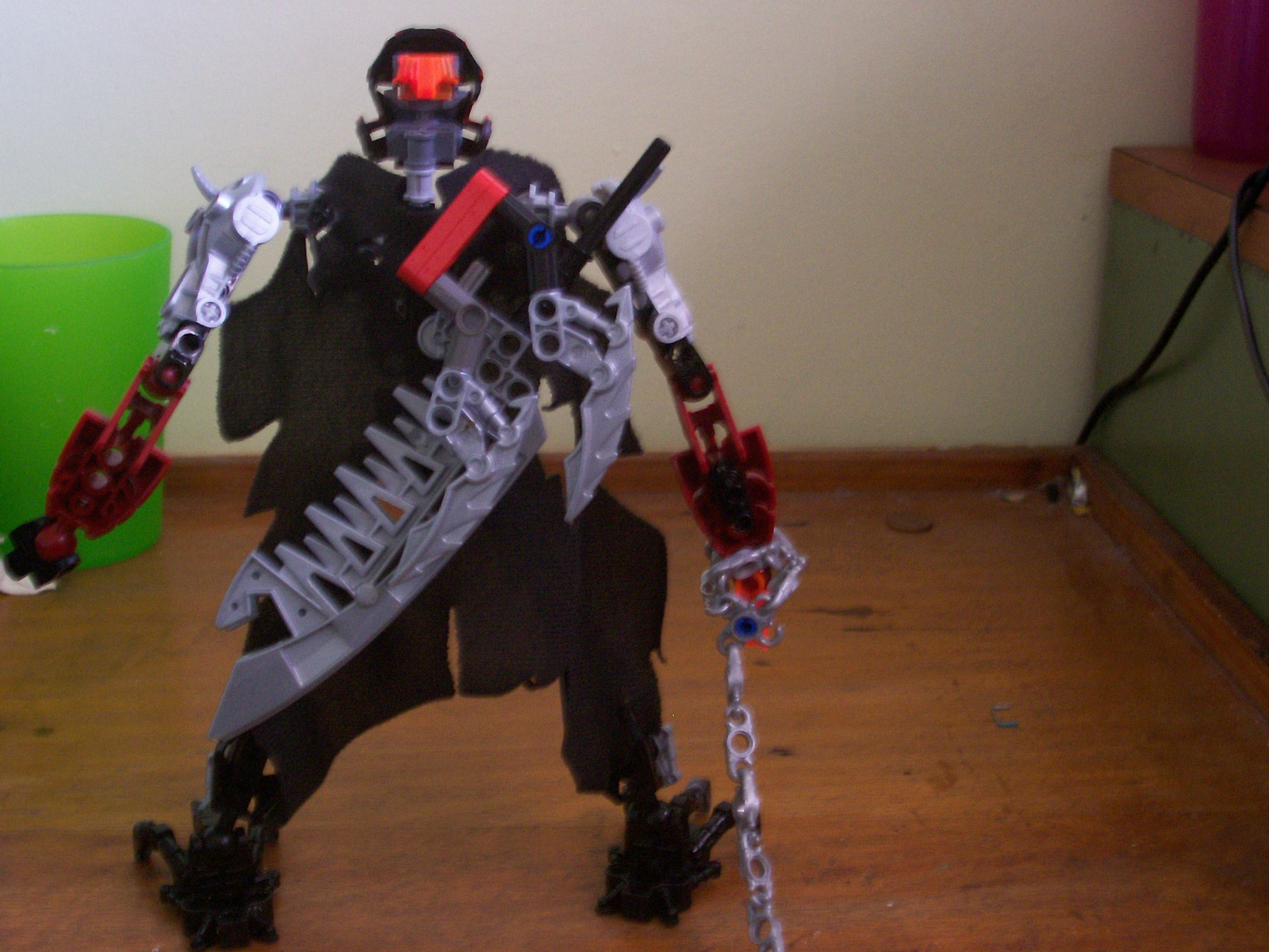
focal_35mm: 53
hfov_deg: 36.2
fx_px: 1943
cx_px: 634
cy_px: 476
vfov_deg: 27.5
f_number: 3.2
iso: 160
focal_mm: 8.7
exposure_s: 1/8
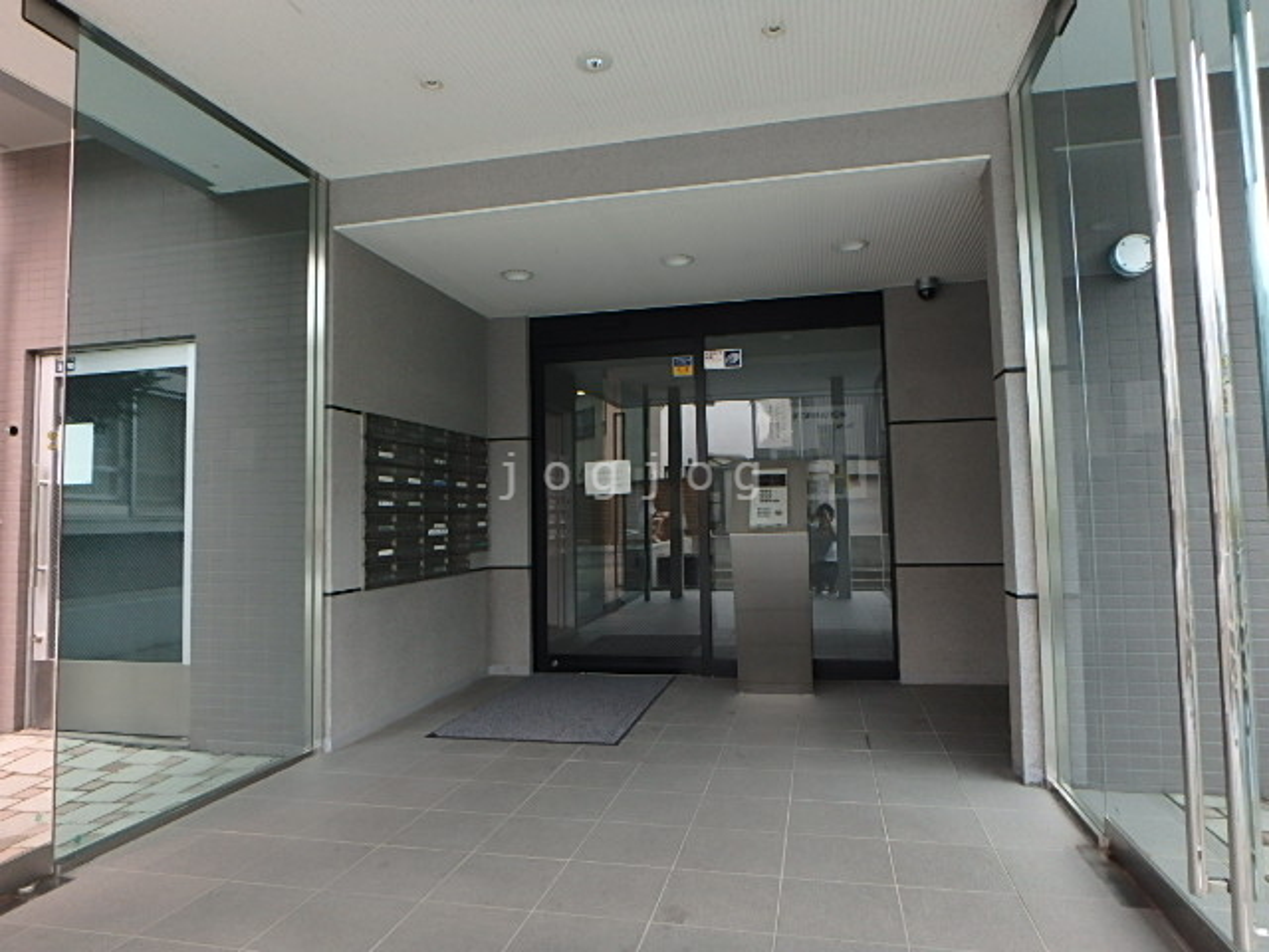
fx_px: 770
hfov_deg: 79.0
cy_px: 476
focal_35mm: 21
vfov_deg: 63.4
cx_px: 634
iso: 200
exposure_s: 1/60
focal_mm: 3.7
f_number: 3.5
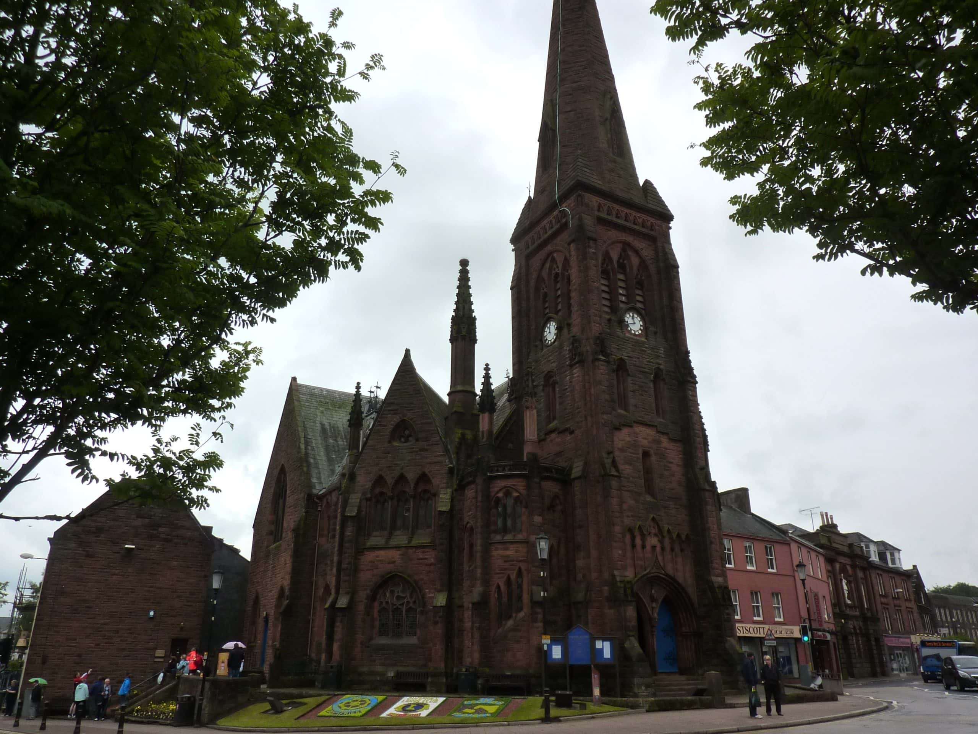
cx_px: 489
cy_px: 367
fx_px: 706
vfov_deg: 54.9
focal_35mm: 25
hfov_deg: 69.4
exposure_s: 1/400
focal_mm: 4.1
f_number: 5.6
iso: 125
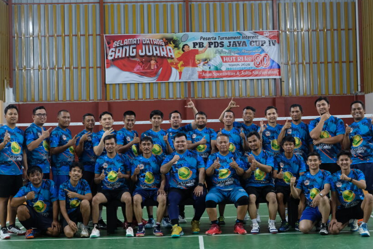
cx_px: 189
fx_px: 684
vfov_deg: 20.6
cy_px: 110
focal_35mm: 66
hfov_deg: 30.5
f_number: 4
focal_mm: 35
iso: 2000
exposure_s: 1/80
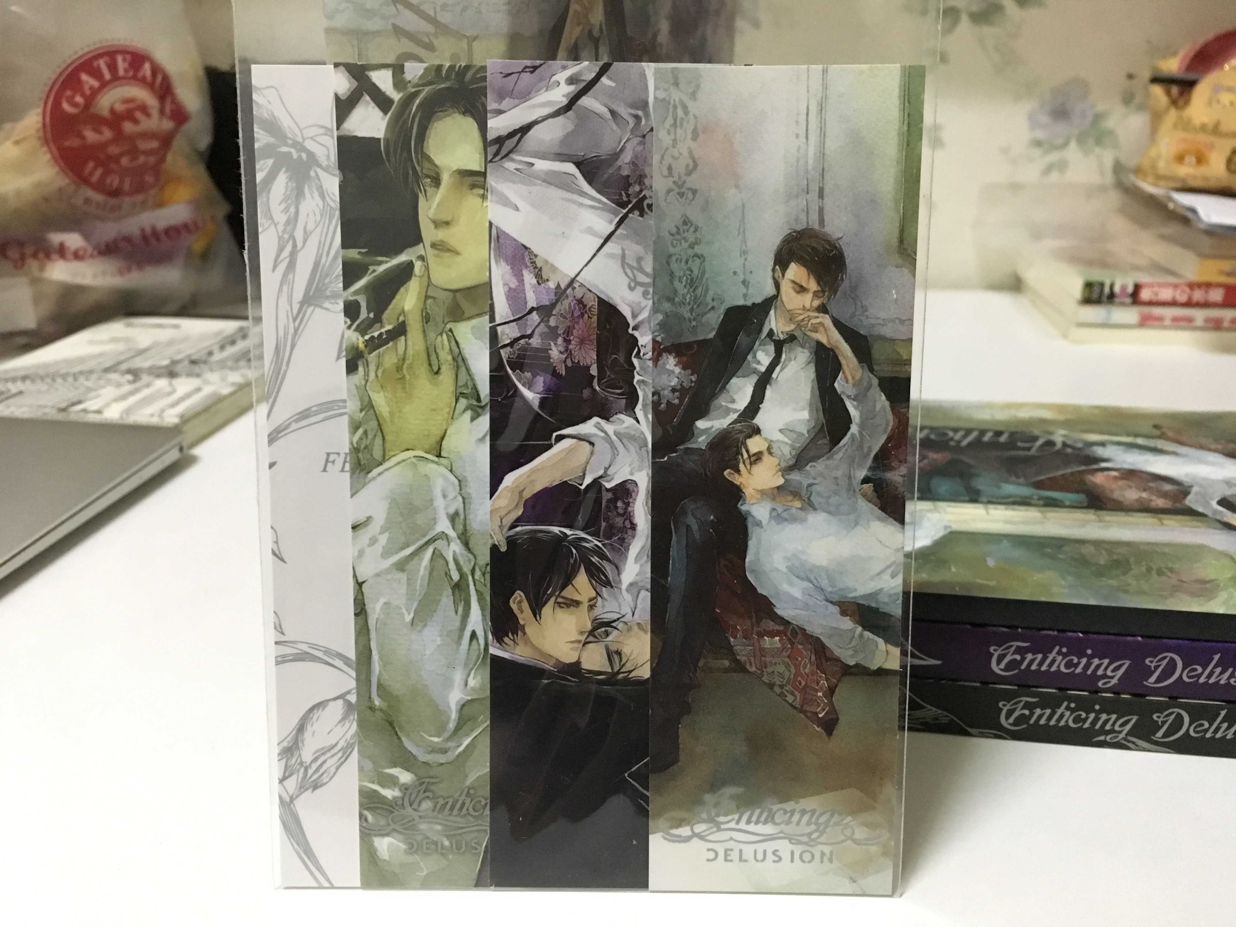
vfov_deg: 48.2
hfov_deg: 61.7
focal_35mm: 29
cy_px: 464
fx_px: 1035
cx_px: 618
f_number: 2.2
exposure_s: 1/17
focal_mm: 4.15
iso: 320
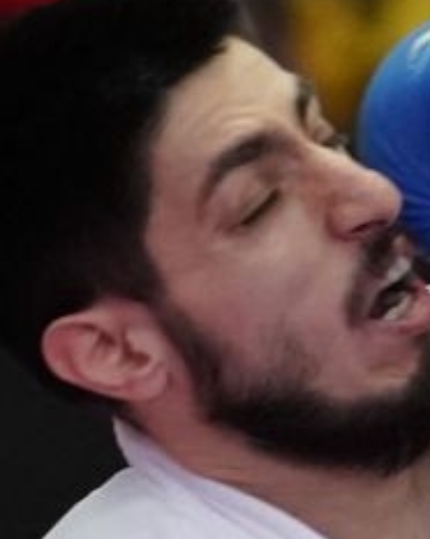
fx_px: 15722
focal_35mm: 987
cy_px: 928
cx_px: 1063
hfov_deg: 1.6
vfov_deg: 2.0
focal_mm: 136
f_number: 2.8
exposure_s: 1/1000
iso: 6400
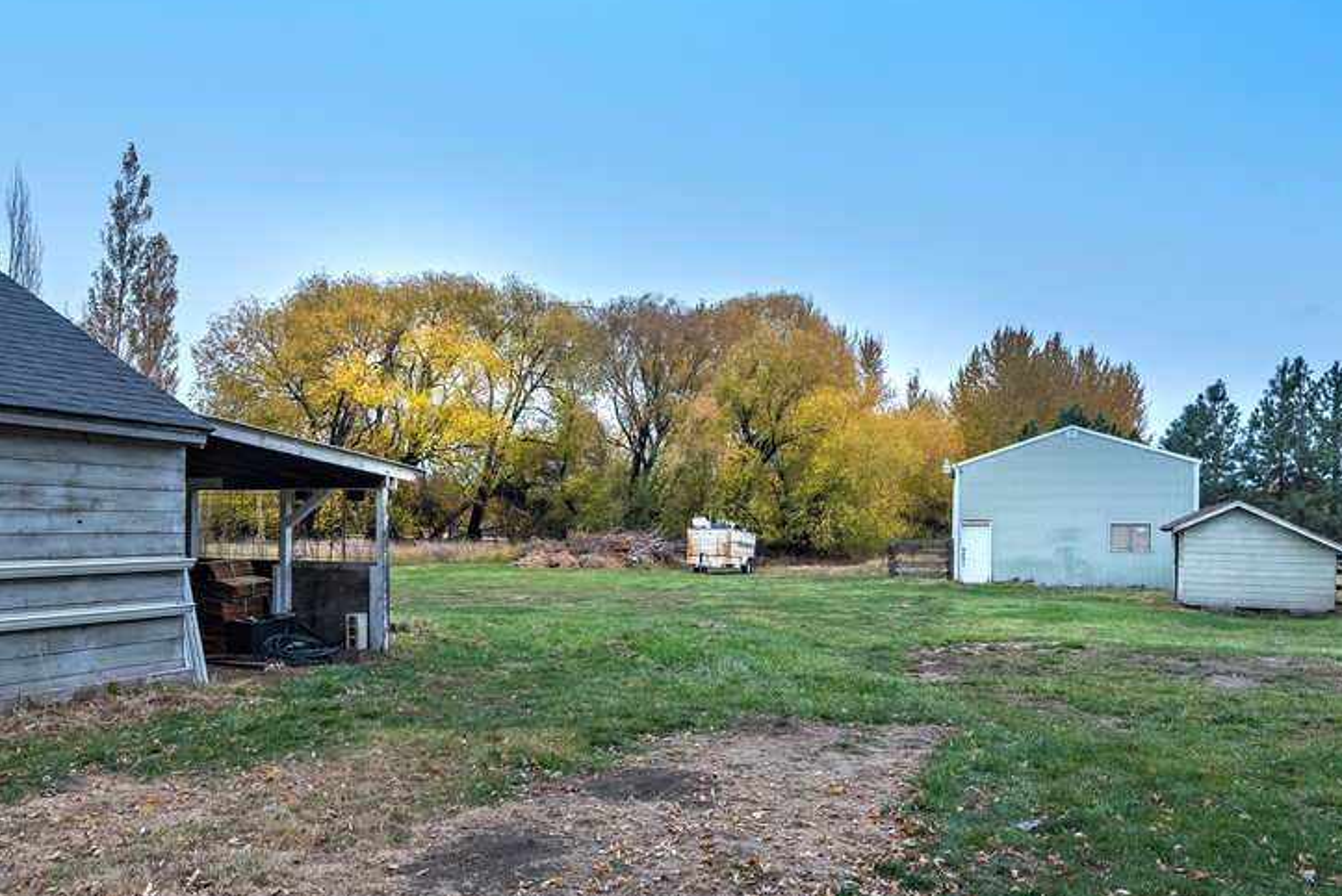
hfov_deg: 67.3
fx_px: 1007
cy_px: 527
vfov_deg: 47.8
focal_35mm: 27
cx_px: 649
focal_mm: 18
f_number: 6.3
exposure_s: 1/50
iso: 200
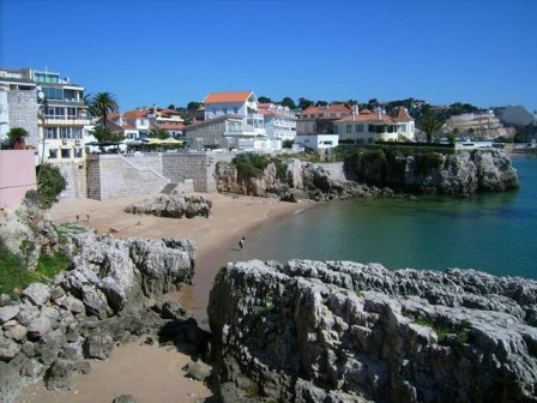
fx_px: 543
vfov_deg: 40.7
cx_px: 268
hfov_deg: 52.6
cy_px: 202
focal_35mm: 35
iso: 50
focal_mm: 5.95
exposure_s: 1/706
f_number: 5.8
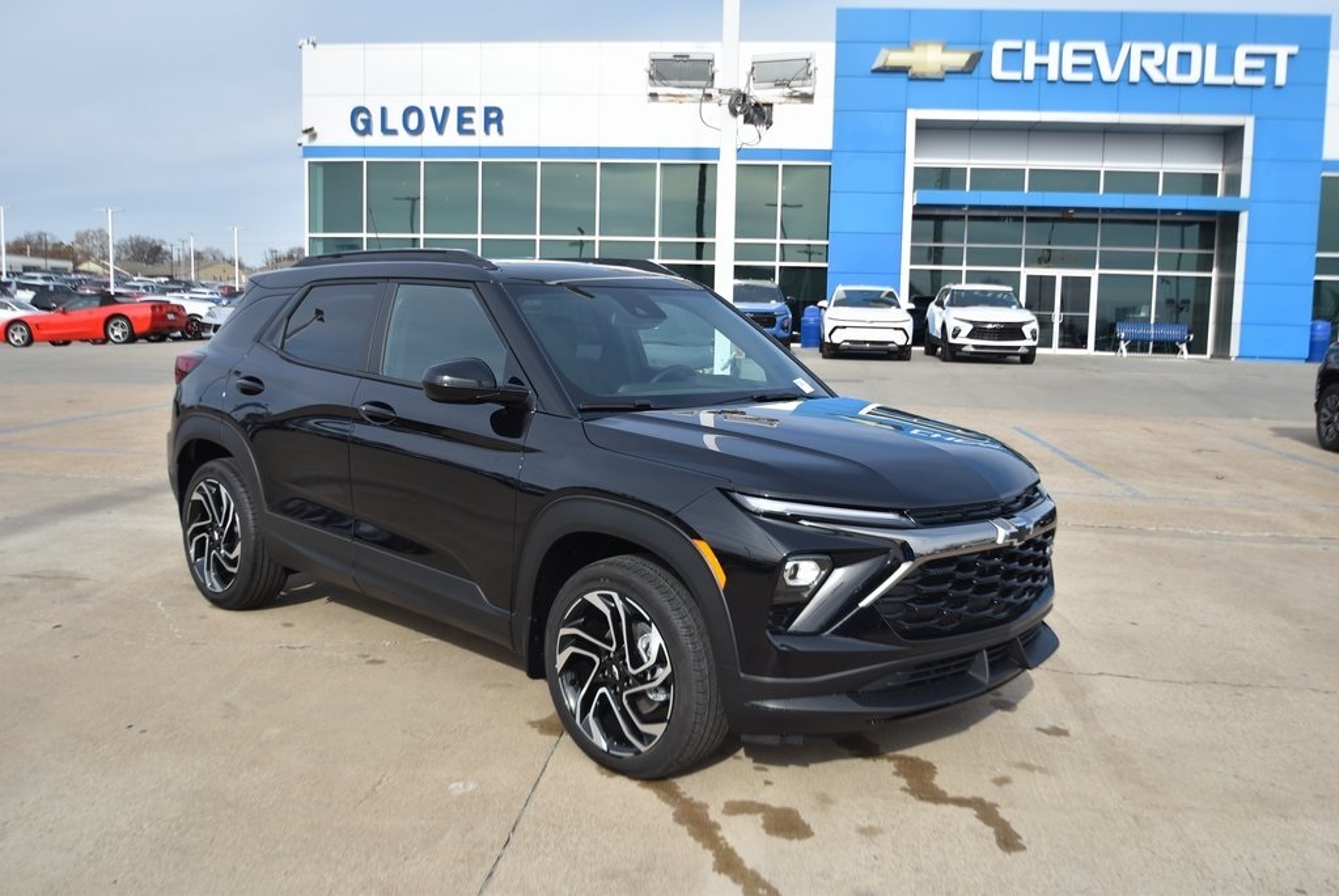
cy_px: 448
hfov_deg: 59.4
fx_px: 1173
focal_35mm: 32
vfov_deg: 41.8
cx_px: 670
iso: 100
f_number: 4.5
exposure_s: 1/640
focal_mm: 21
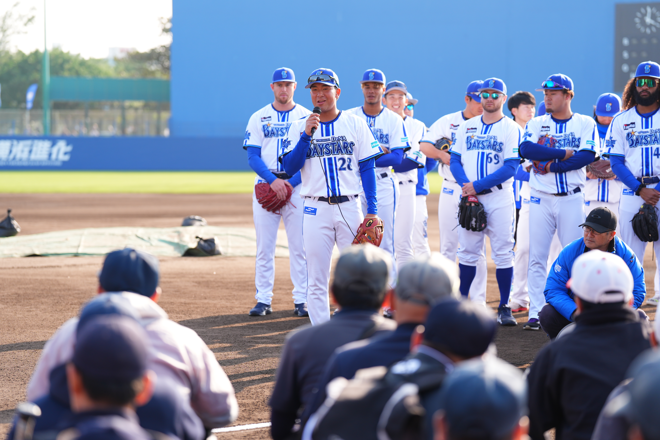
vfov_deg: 12.3
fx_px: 2035
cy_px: 220
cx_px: 330
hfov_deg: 18.4
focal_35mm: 111
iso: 125
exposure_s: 1/1000
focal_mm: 111
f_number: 2.8
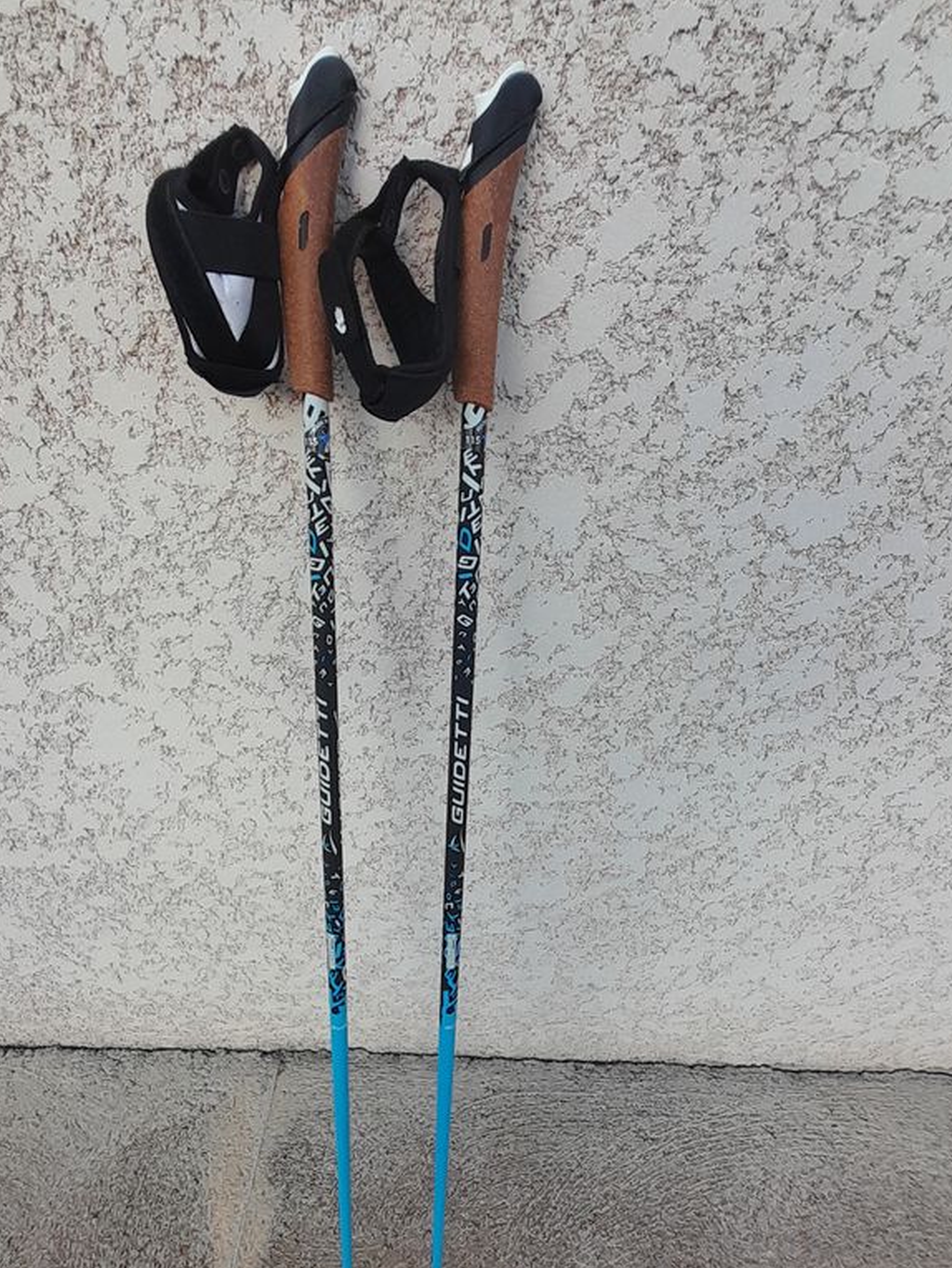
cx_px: 430
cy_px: 733
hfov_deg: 74.6
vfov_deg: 90.3
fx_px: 623
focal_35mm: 17
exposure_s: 1/313
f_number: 2.2
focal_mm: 1.13
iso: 40
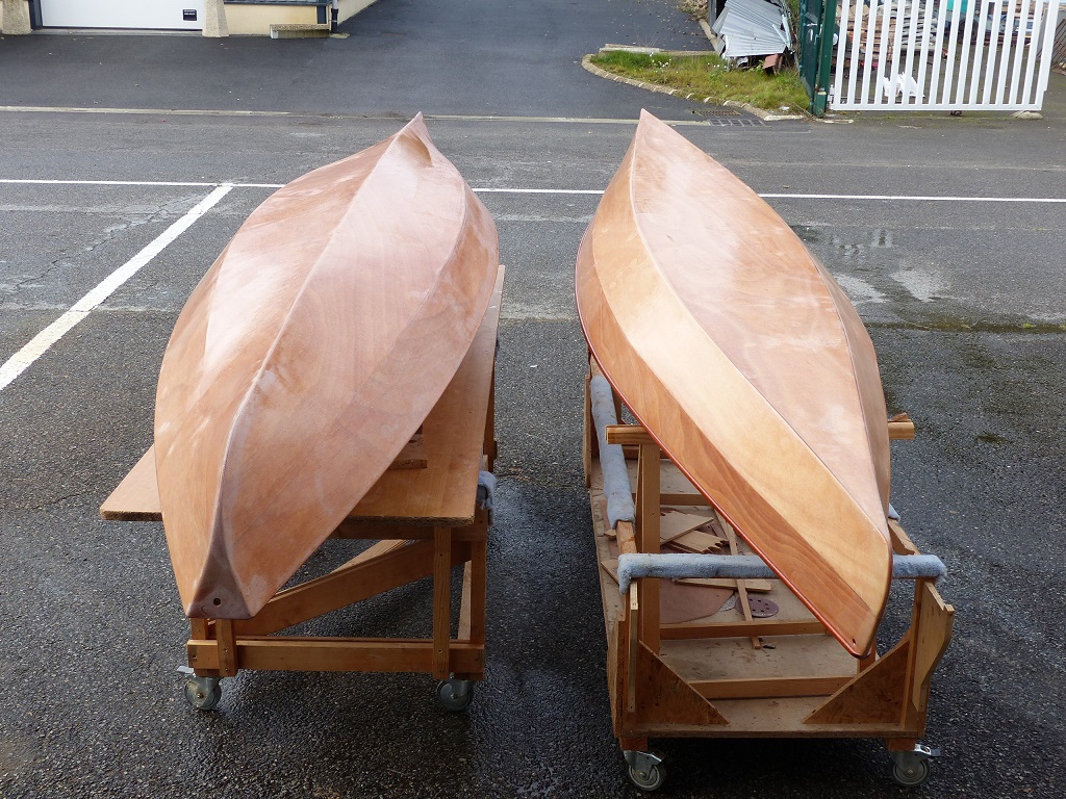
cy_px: 400
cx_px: 533
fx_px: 1293
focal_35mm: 42
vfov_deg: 34.3
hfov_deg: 44.8
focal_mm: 7.6
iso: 100
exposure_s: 1/250
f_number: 4
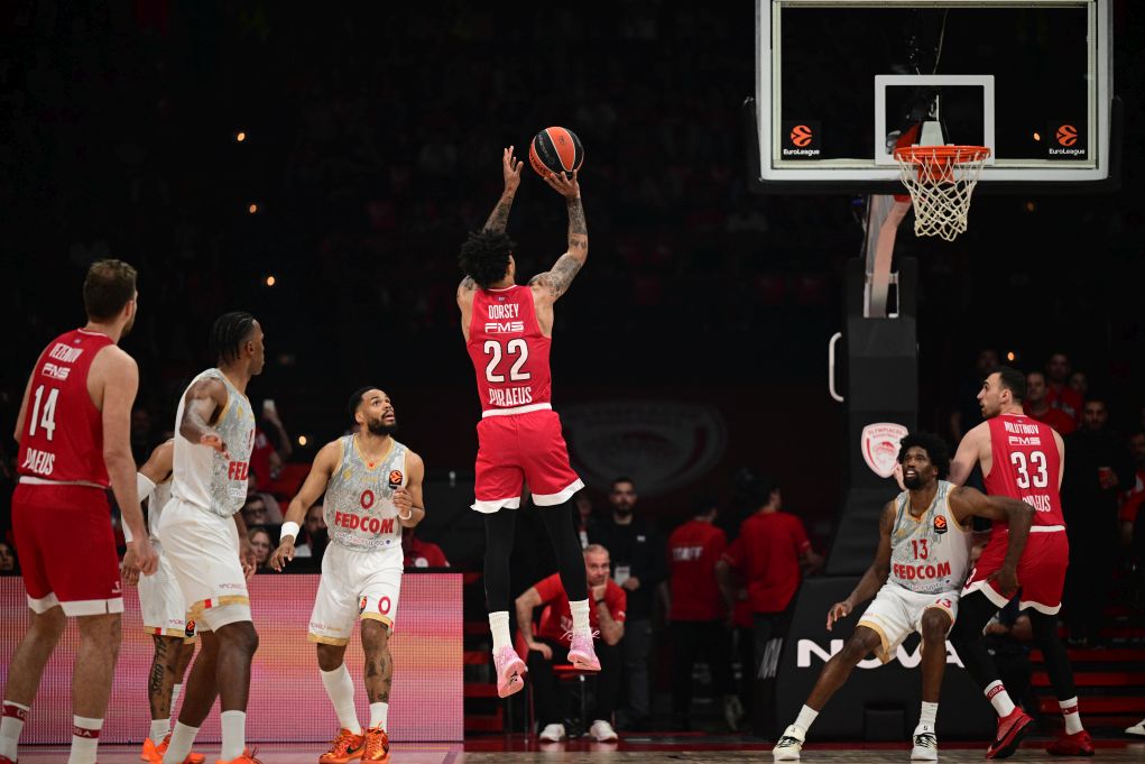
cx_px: 572
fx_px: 5566
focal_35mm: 175
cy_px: 382
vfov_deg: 7.8
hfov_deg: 11.7
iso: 1600
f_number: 2.8
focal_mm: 175
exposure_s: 1/1250
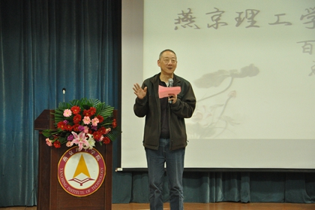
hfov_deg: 14.9
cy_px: 105
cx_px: 158
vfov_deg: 9.9
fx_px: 1206
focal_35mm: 138
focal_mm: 92
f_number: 7.1
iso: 2500
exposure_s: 1/50
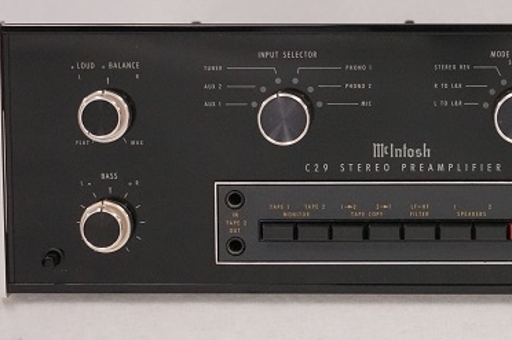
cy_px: 169
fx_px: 1775
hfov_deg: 16.3
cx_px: 402
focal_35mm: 125
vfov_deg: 10.9
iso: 3200
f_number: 9
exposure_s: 1/200
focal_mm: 50
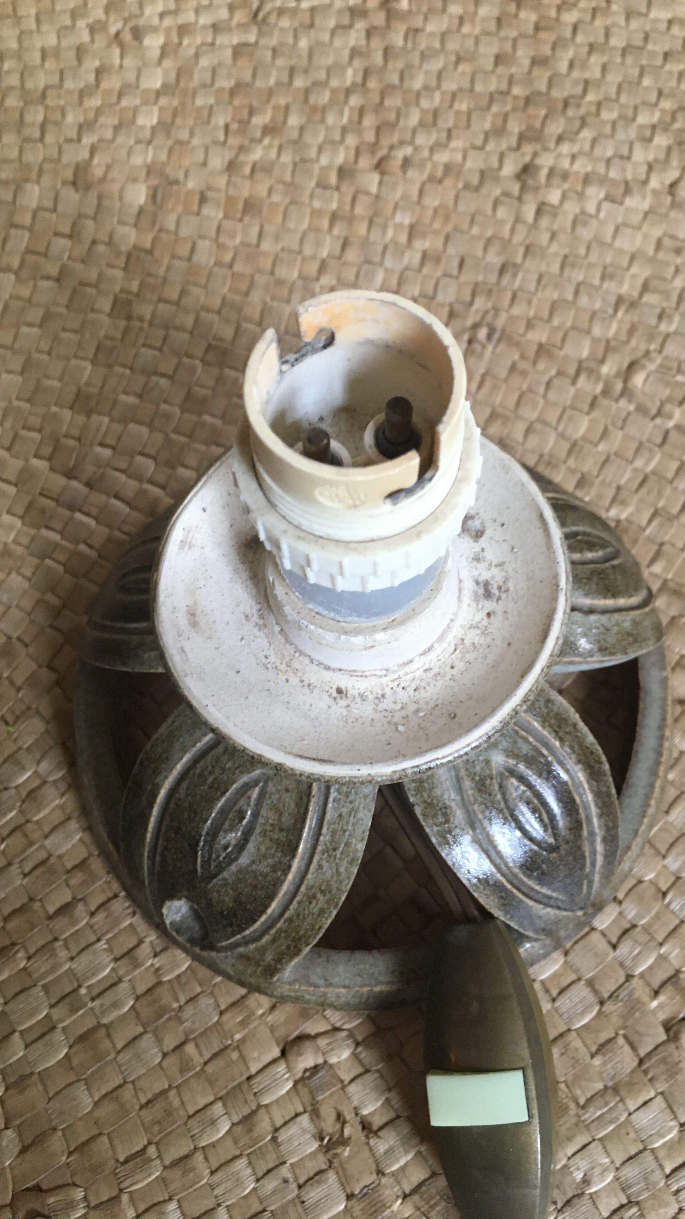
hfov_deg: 36.6
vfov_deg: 61.0
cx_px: 398
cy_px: 602
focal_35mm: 32
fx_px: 1033
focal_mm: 4.15
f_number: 2.2
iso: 160
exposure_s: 1/33
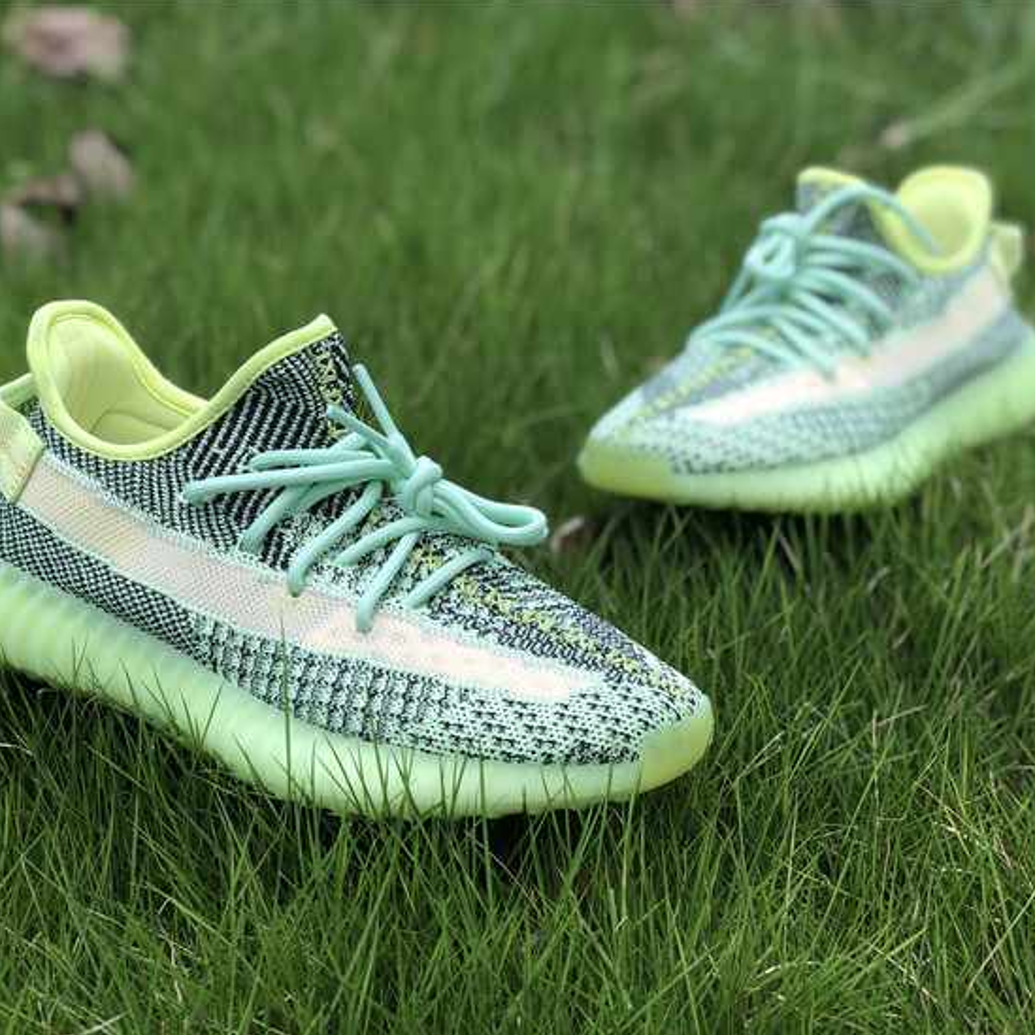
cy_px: 518
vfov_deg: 27.7
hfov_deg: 27.7
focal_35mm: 62
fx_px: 2097
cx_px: 513
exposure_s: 1/180
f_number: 2.4
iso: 16
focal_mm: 6
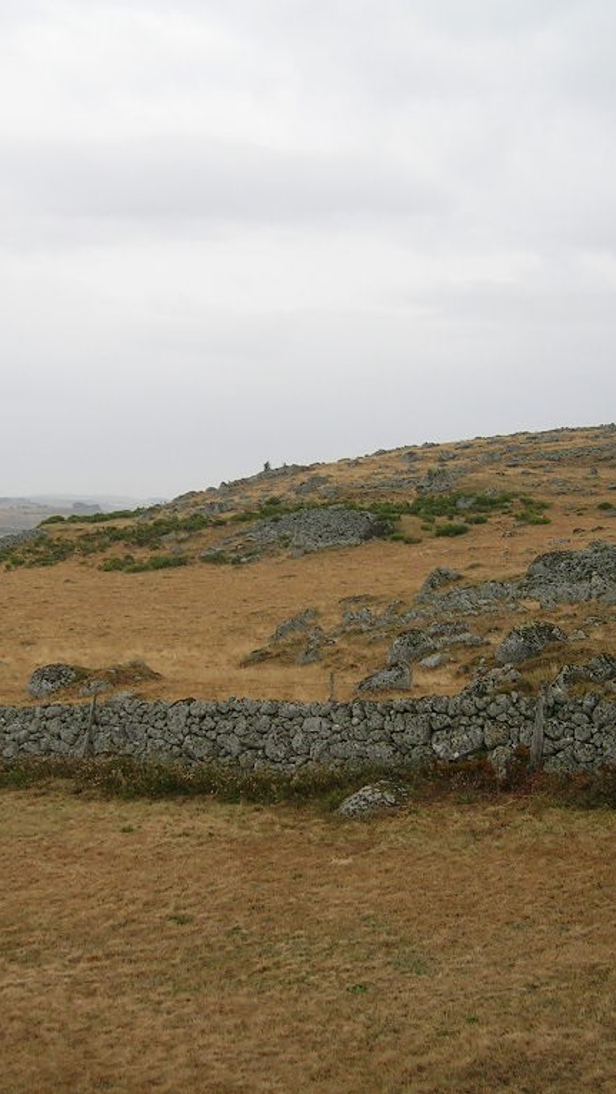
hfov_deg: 23.5
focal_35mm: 51
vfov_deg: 40.6
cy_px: 547
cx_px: 362
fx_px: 1481
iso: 50
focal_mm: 5.4
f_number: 2.8
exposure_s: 1/361
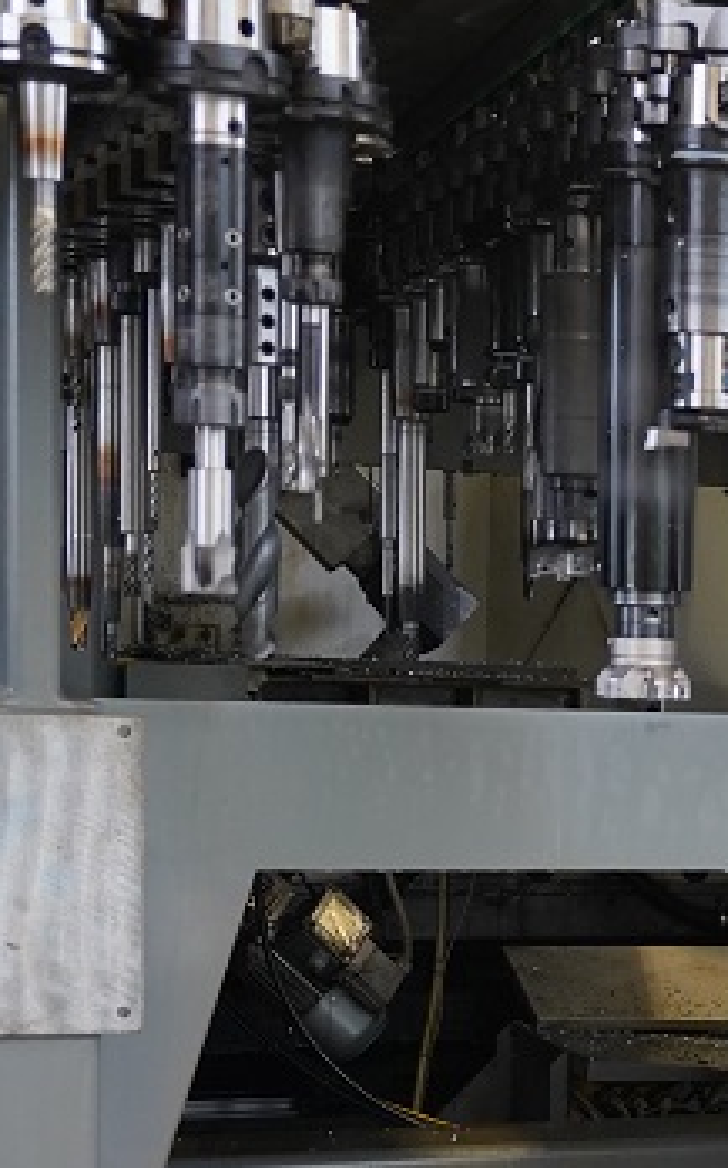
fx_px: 3021
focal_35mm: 95
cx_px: 1302
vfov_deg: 21.6
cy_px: 926
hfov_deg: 12.6
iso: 1600
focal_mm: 27
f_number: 2.8
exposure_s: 1/160
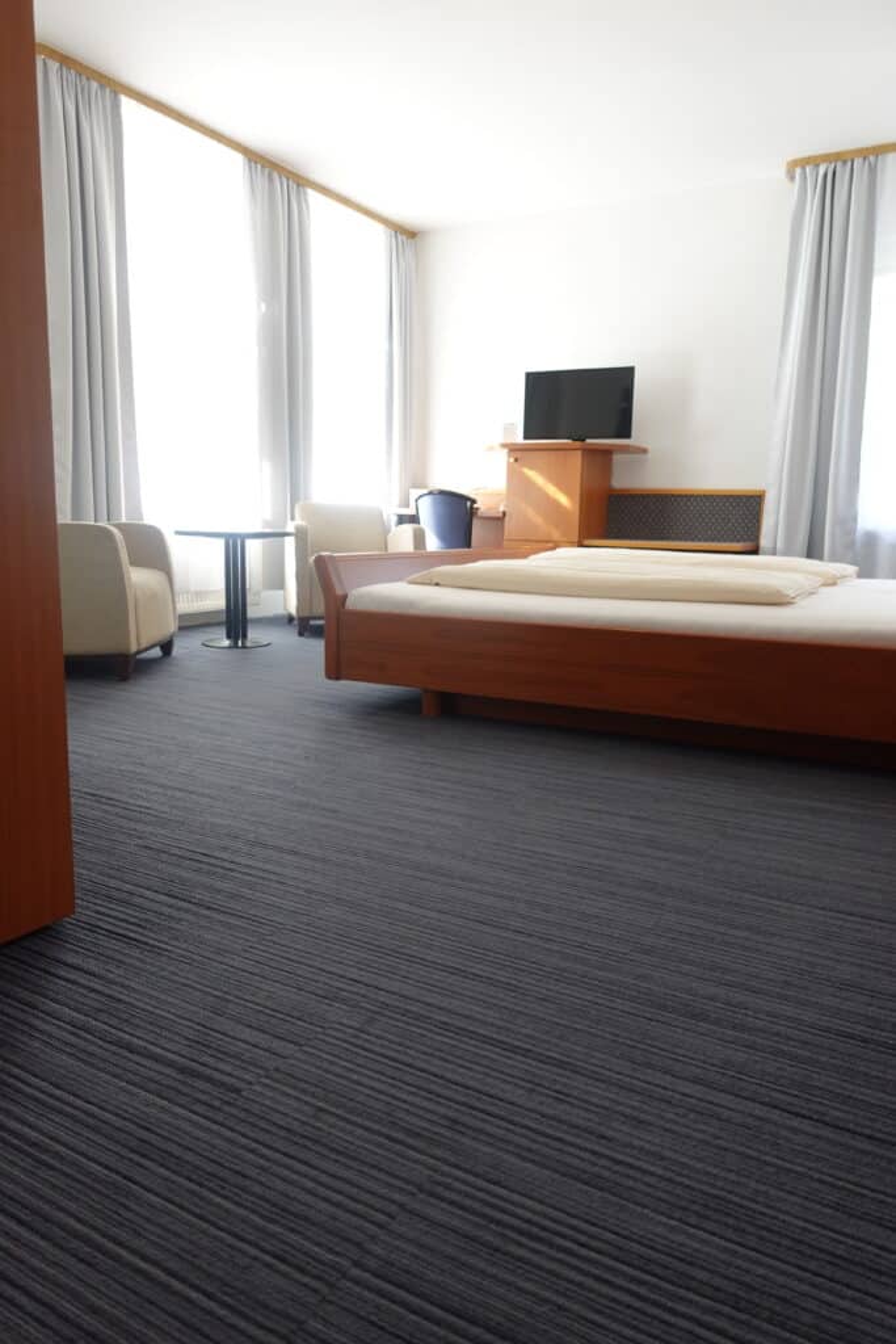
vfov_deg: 73.7
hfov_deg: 53.1
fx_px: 896
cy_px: 672
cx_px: 448
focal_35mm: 24
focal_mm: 9.4
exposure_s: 1/30
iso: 125
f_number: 2.5
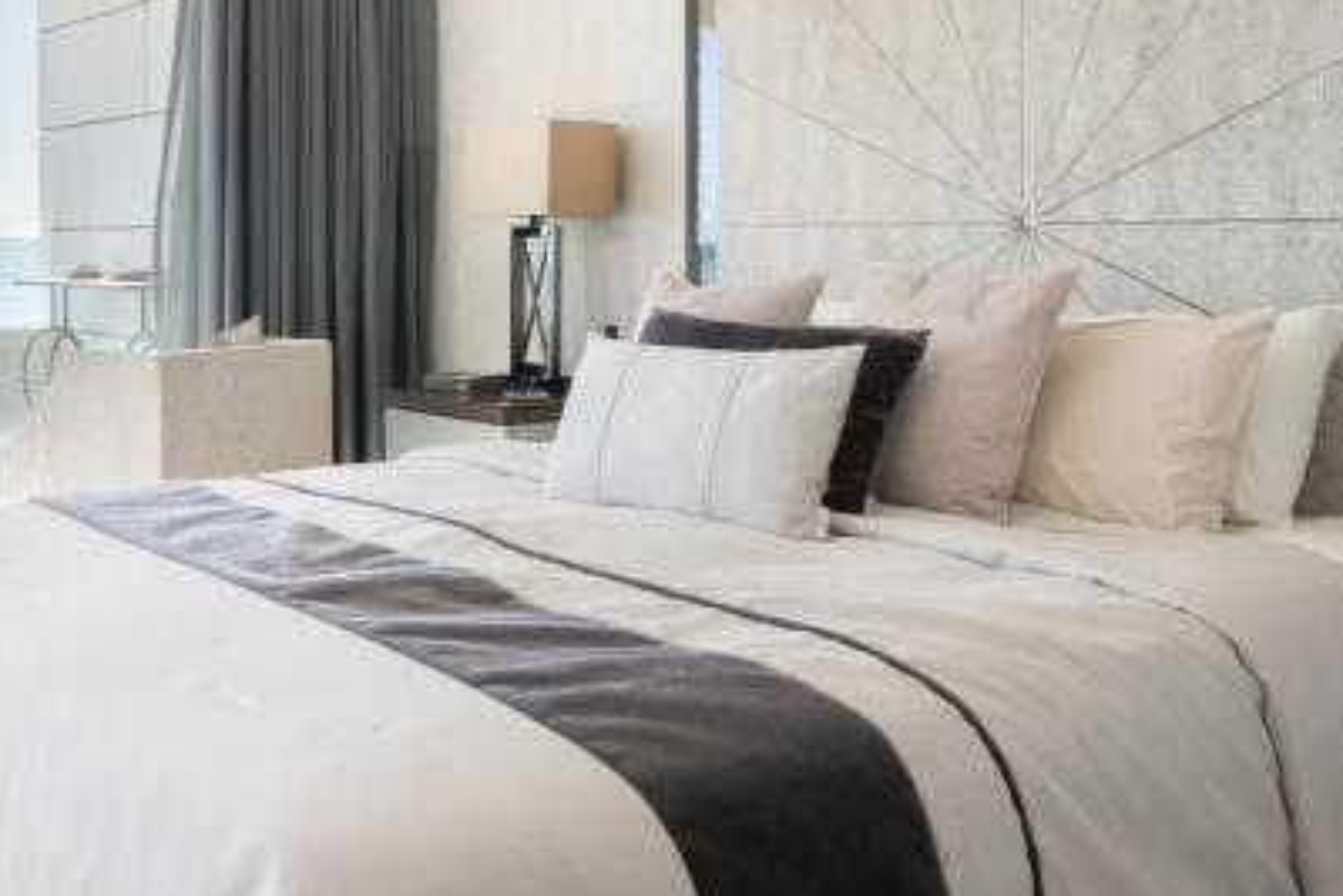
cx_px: 614
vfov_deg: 32.2
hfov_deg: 47.3
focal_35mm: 41
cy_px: 253
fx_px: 1530
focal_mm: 16
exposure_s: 1/640
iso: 400
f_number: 11
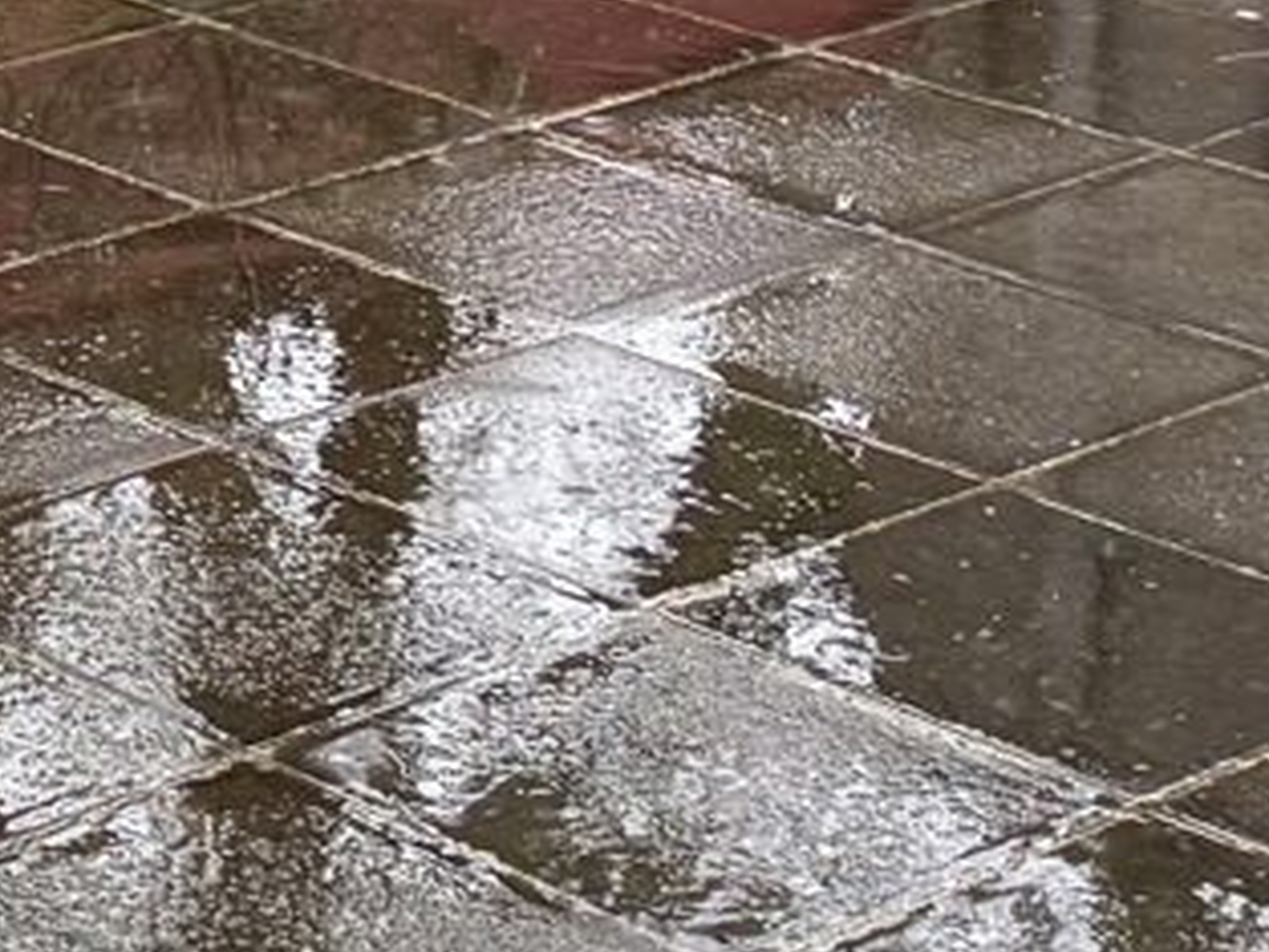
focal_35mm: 147
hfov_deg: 12.8
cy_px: -891
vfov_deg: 9.5
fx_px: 5391
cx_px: -612
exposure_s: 1/83
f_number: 1.78
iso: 200
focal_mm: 6.76
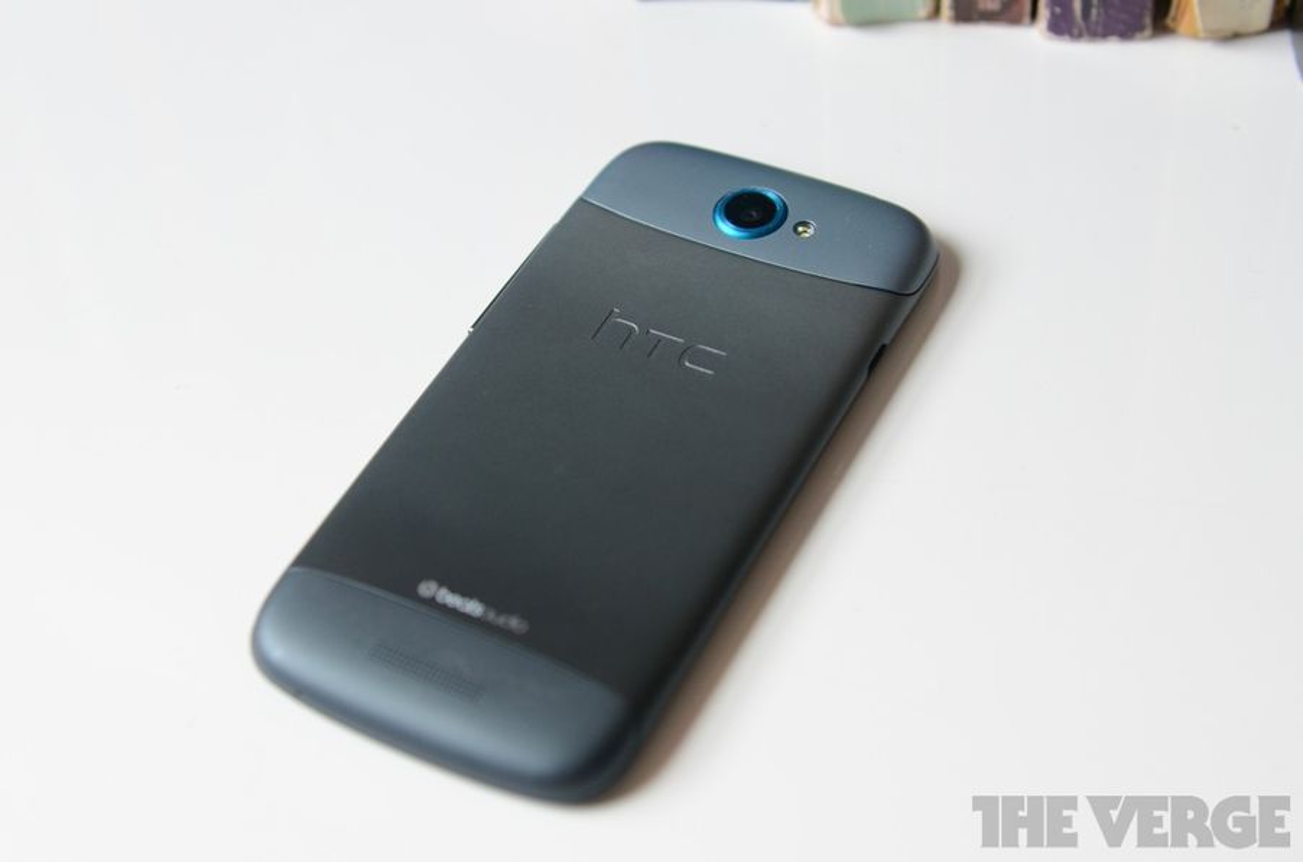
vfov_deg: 23.7
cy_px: 431
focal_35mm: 57
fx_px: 2058
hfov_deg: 35.1
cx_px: 652
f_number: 3.5
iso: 500
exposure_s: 1/40
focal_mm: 38
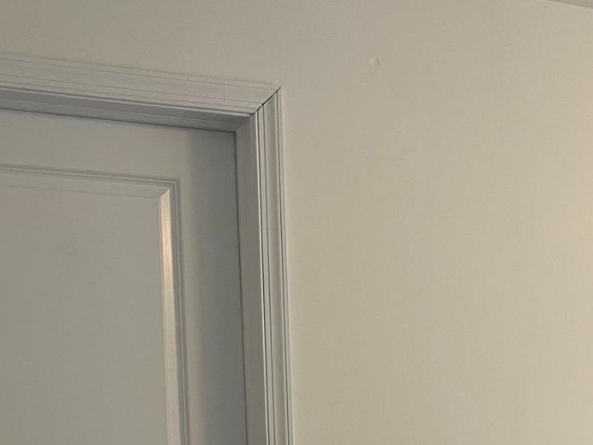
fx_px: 1319
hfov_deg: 25.1
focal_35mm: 77
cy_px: 539
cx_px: 429
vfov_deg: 18.1
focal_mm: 5.1
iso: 80
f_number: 1.6
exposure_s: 1/60
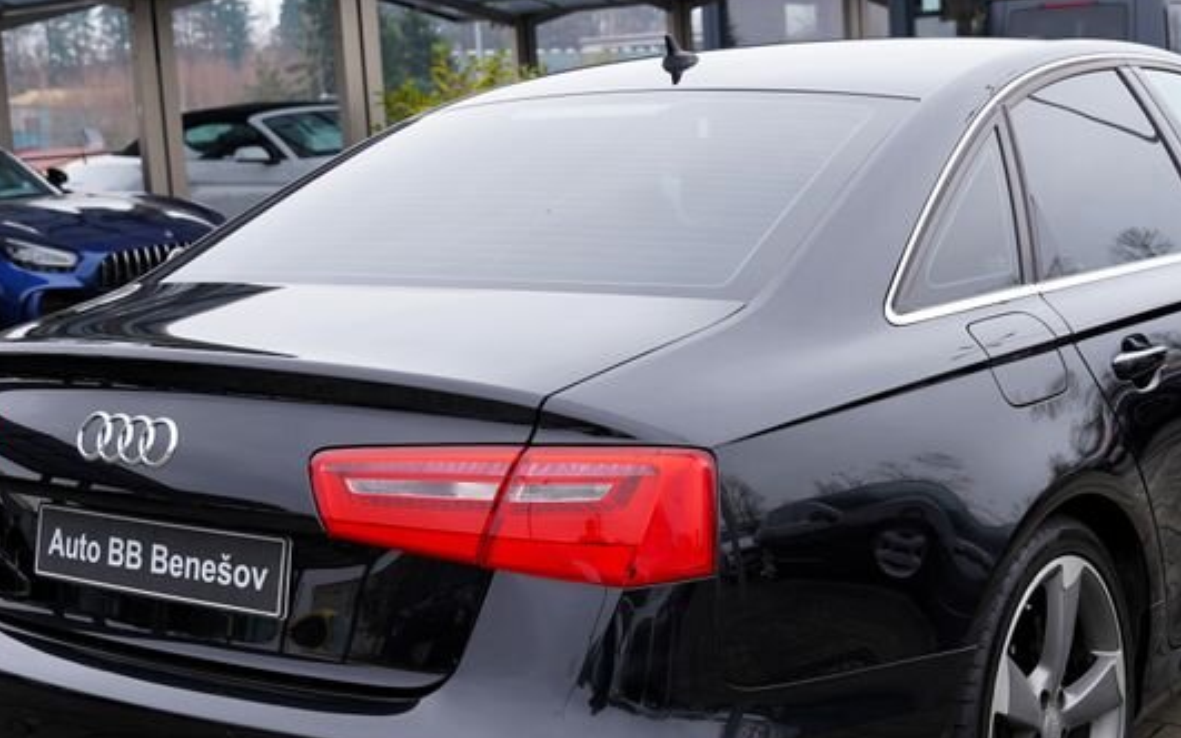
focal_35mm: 57
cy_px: 417
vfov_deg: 22.7
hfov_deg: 35.6
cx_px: 654
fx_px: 1835
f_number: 4
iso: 100
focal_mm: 29
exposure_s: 1/60
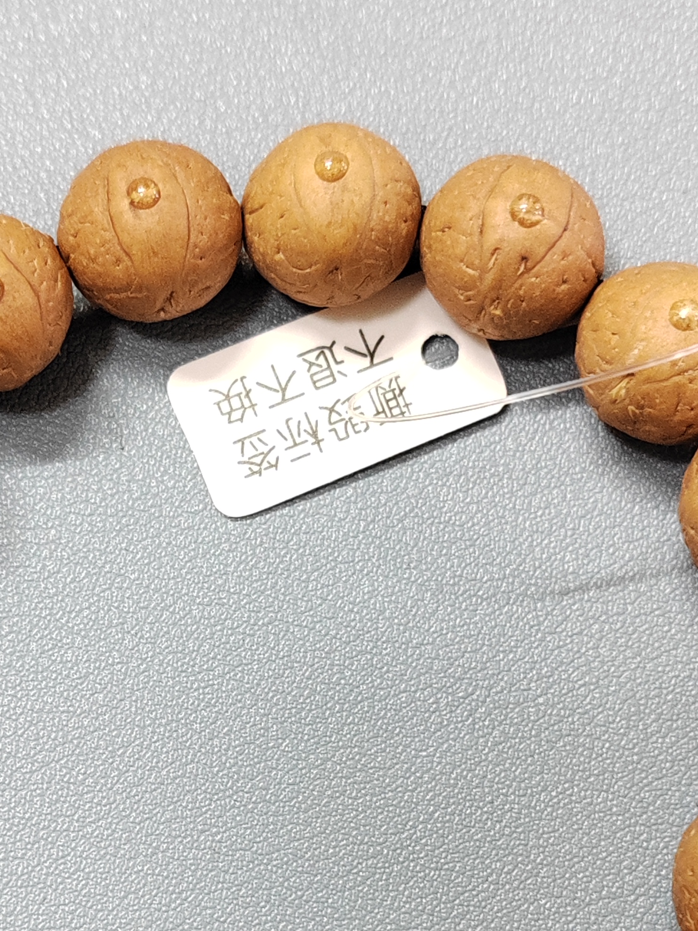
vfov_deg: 25.3
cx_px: 281
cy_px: 735
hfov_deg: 19.4
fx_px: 2043
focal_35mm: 76
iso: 4000
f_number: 1.8
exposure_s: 1/100
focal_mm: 6.14
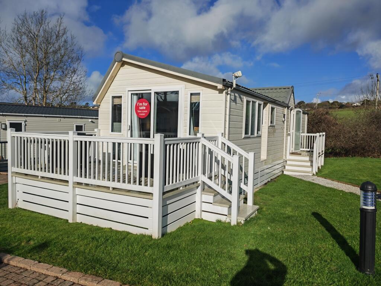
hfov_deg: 65.3
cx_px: 190
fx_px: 297
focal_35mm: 27
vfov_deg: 51.4
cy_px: 143
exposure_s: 1/5800
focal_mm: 5.53
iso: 50
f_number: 1.8
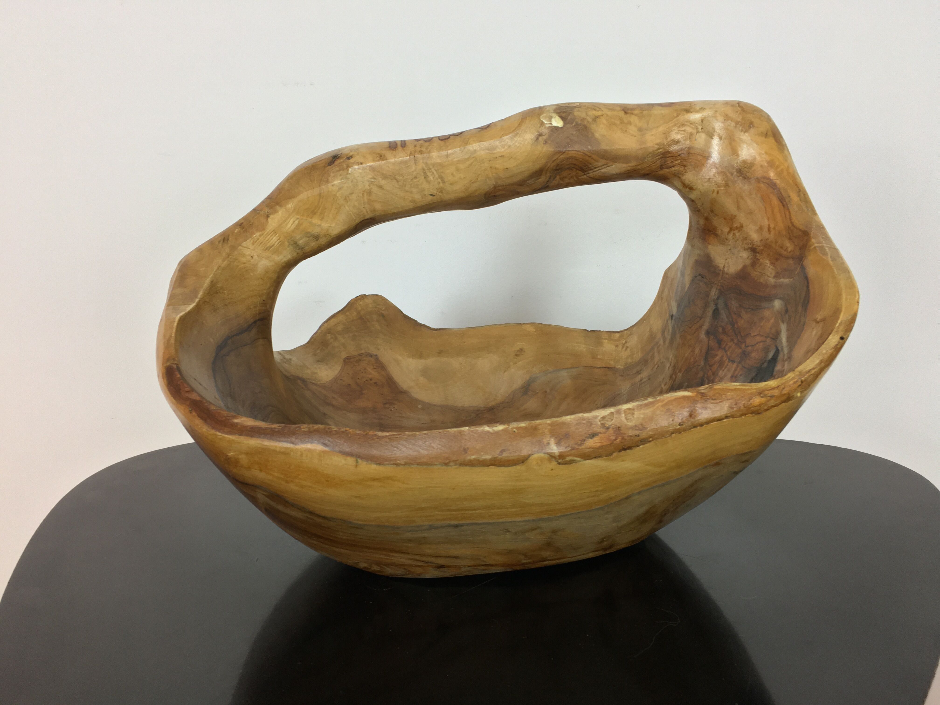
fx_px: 787
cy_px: 352
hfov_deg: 61.7
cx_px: 470
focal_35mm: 29
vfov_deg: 48.2
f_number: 2.2
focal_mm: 4.15
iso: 50
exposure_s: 1/33
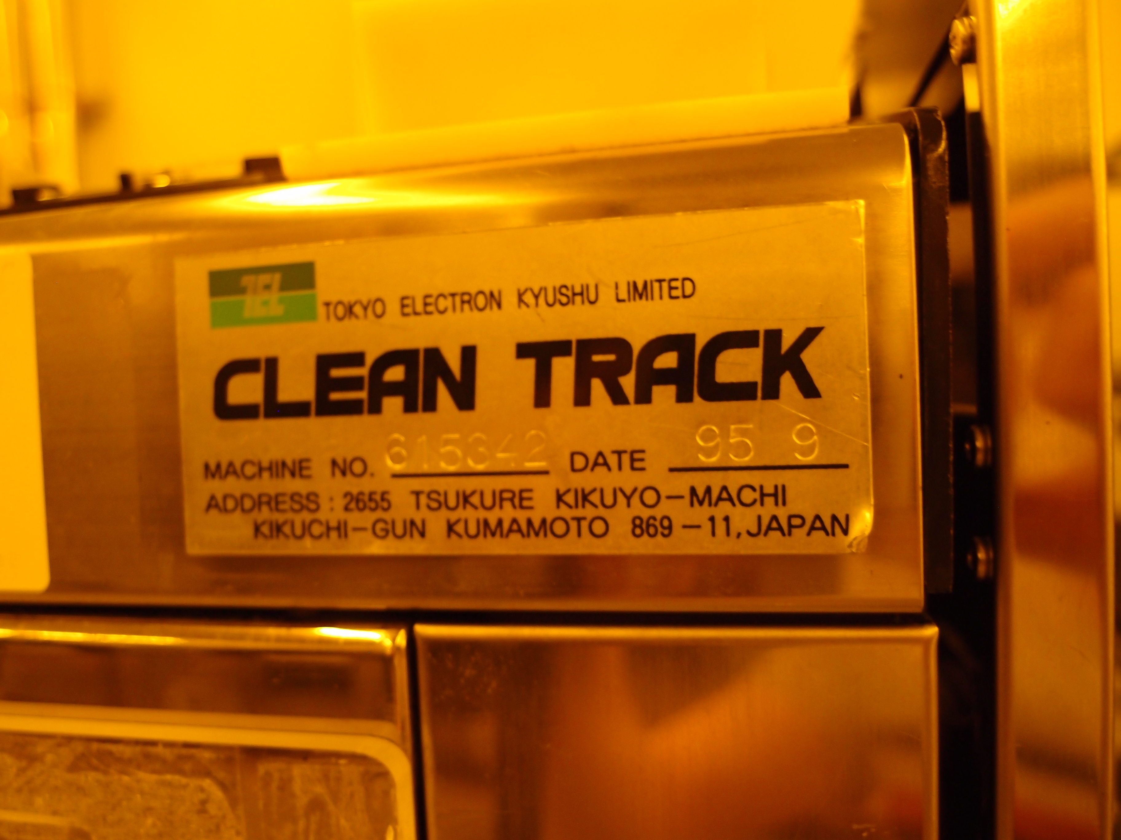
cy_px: 420
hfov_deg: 63.4
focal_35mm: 28
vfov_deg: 49.7
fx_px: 907
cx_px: 560
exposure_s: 1/25
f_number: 1.8
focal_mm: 6
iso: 200
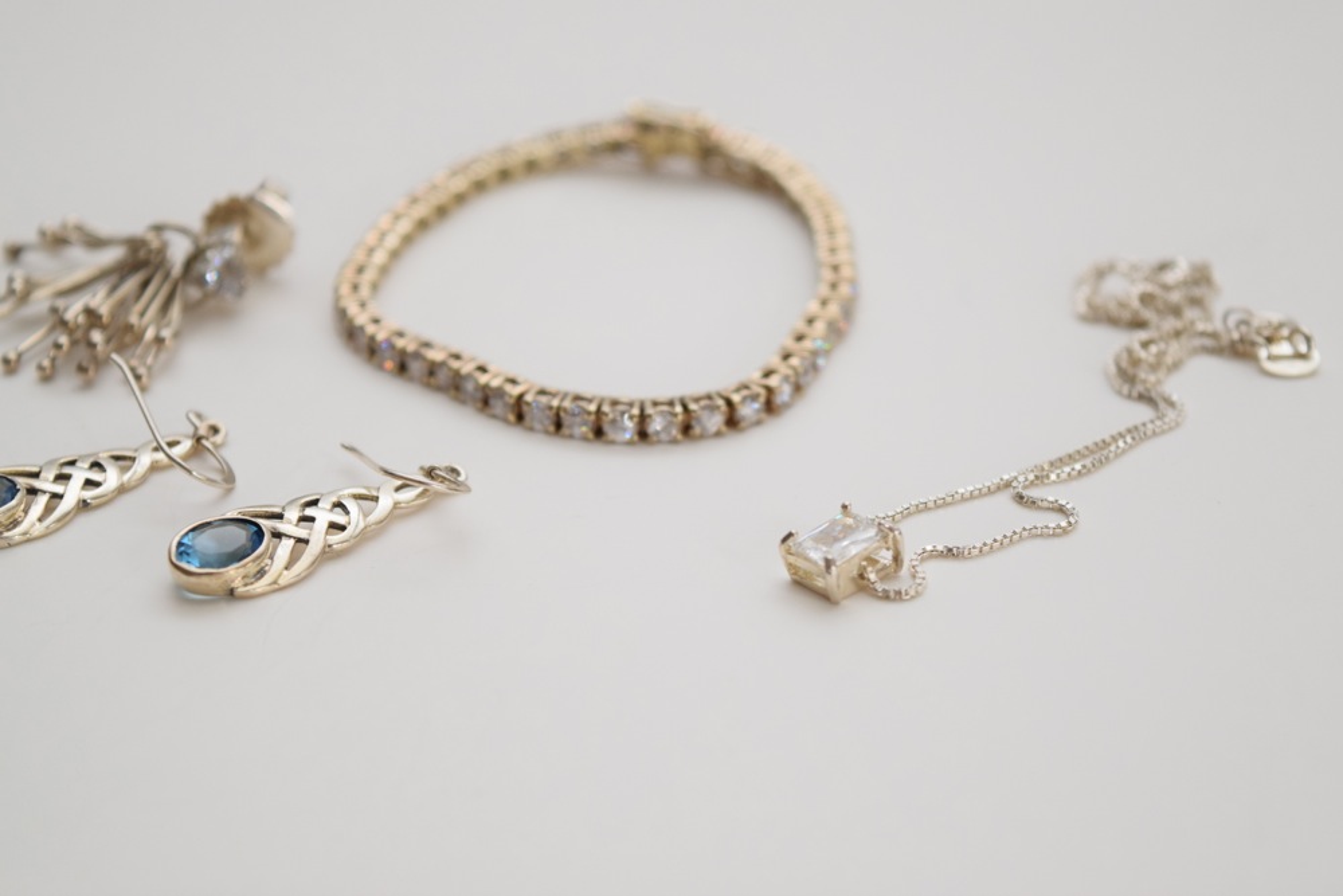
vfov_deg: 16.6
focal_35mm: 82
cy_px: 448
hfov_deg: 24.6
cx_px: 672
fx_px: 3078
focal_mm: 55
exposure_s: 1/80
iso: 800
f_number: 5.6
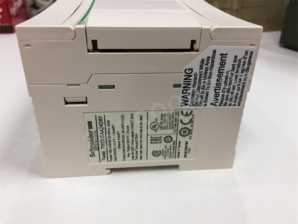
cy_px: 112
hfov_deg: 61.7
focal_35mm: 29
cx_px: 149
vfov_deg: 48.2
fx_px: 250
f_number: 2.2
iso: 40
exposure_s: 1/33
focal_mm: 4.15
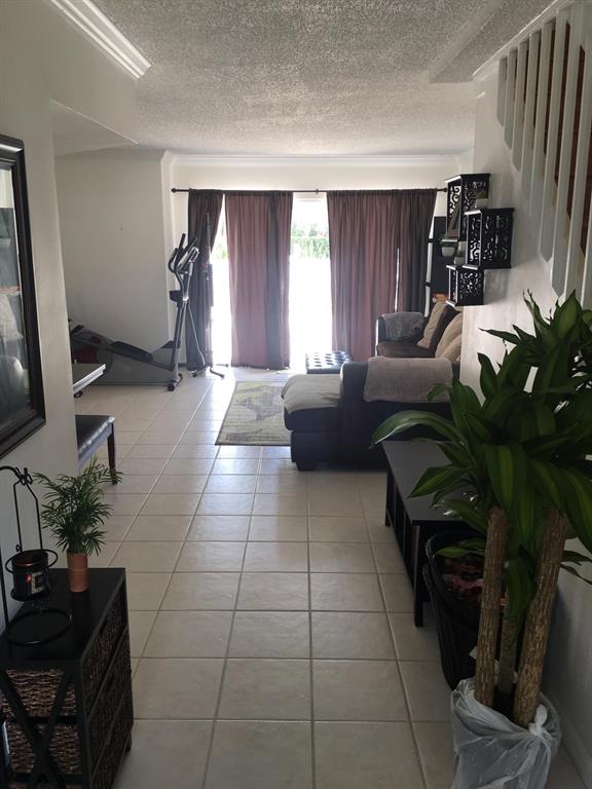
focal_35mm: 29
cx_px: 296
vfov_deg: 61.7
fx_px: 661
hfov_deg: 48.2
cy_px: 394
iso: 25
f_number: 2.2
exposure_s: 1/40
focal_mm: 4.15
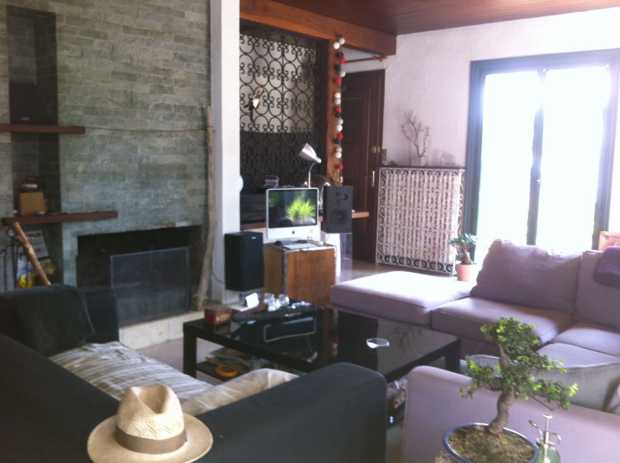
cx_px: 310
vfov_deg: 40.6
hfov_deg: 52.7
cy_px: 232
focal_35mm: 35
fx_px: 626
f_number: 2.8
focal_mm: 3.85
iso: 80
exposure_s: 1/15
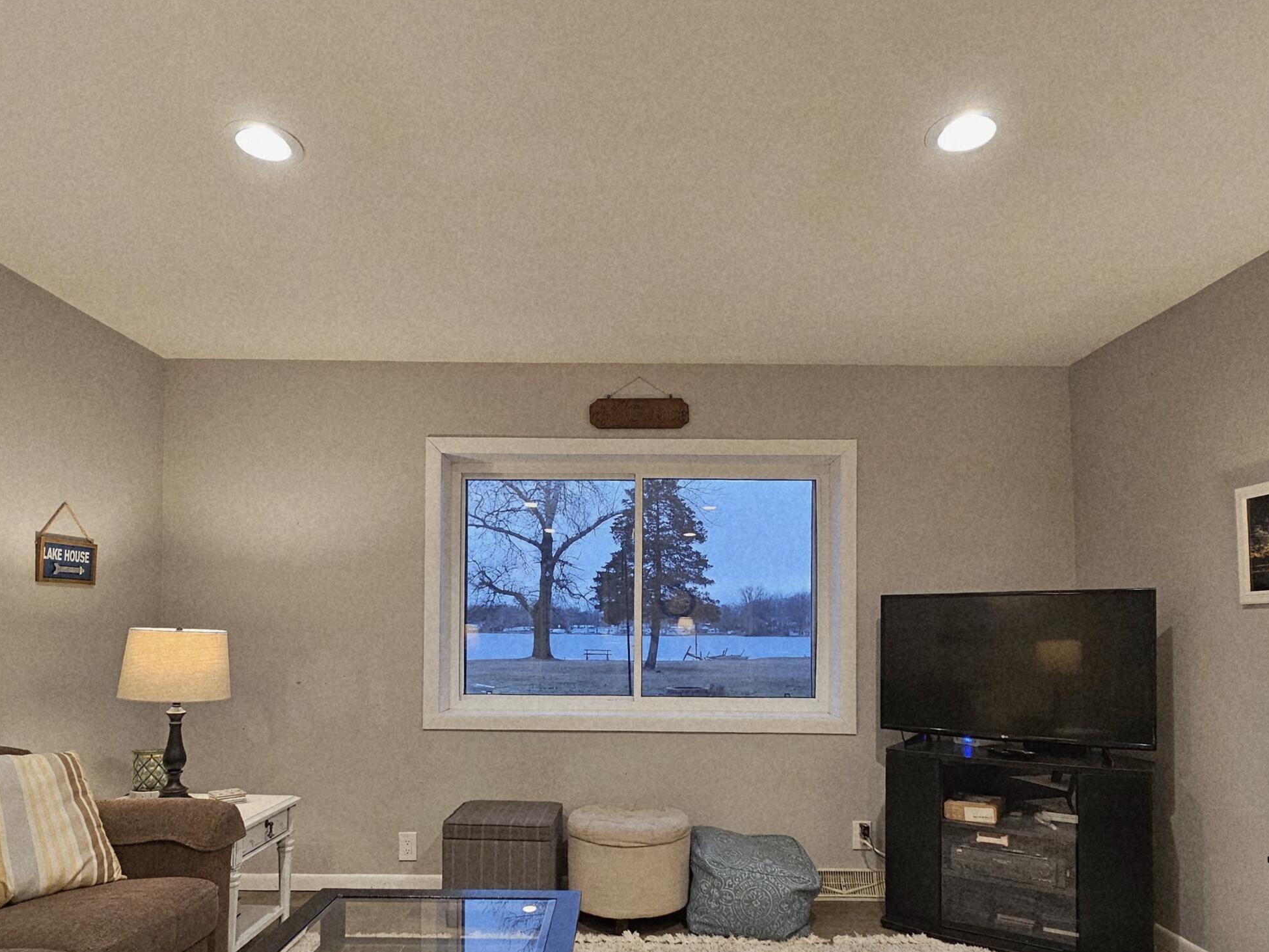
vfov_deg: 64.8
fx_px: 733
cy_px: 610
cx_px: 619
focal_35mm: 20
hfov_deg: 81.7
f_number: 2.2
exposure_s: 1/60.2
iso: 250
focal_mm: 2.2
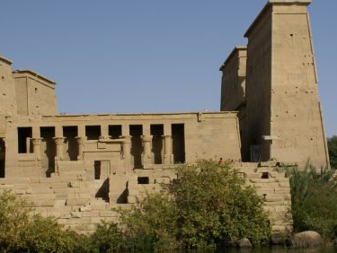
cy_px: 141
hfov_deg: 24.4
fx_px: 780
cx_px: 155
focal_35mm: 80
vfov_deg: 18.5
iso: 100
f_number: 11
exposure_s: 1/100
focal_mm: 26
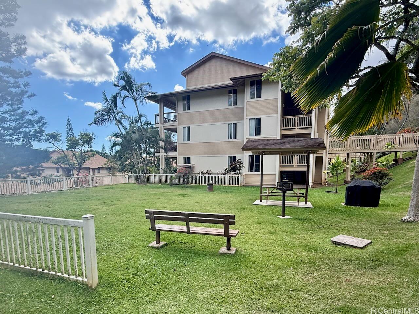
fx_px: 169
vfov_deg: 85.7
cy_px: 157
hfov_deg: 102.1
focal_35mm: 14
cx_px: 210
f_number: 2.2
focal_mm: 2.22
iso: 64
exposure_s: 1/386
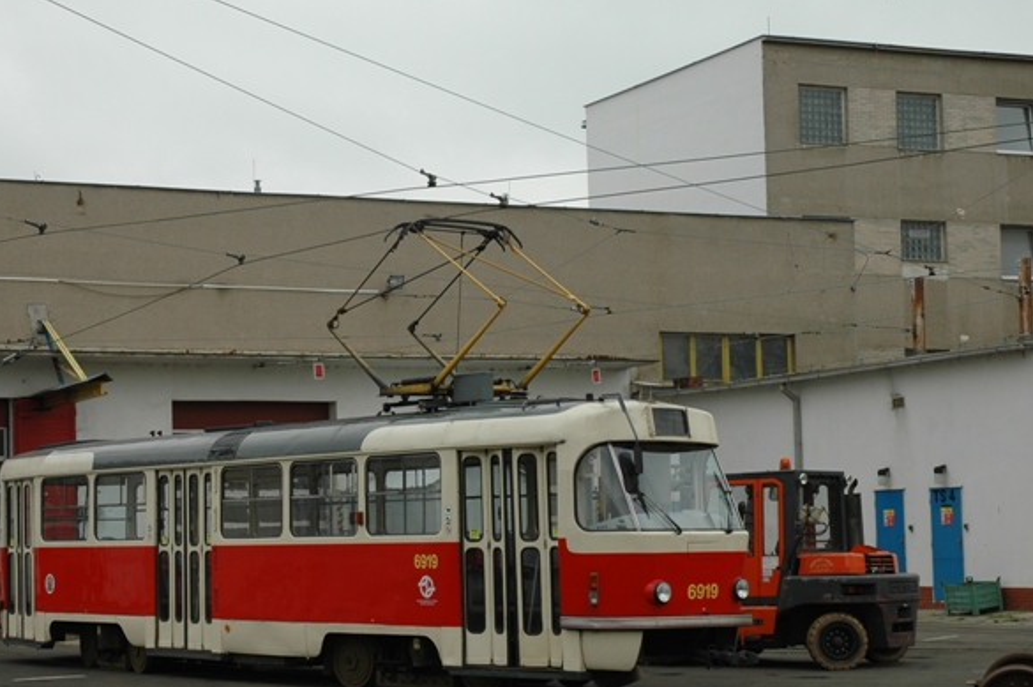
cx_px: 413
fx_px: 2236
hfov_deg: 26.0
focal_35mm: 78
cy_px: 434
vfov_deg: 17.4
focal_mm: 38
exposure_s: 1/160
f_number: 6.3
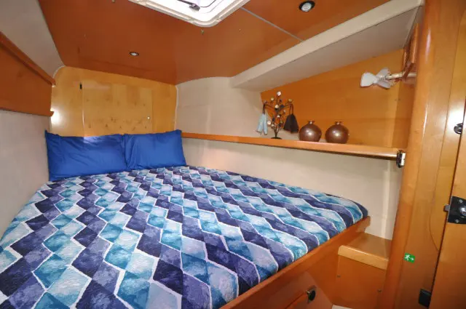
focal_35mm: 15
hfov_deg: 100.5
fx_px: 194
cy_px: 154
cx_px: 233
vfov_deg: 77.2
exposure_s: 1/60
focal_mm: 10
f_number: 3.5
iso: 800
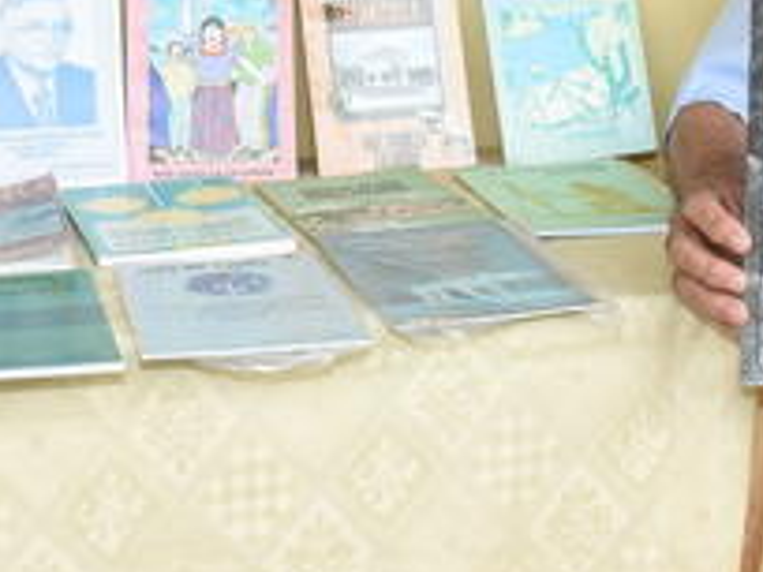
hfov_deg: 22.9
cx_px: 509
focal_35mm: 85
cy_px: -37
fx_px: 1874
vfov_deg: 16.9
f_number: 10
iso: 640
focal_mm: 24
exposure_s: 1/125
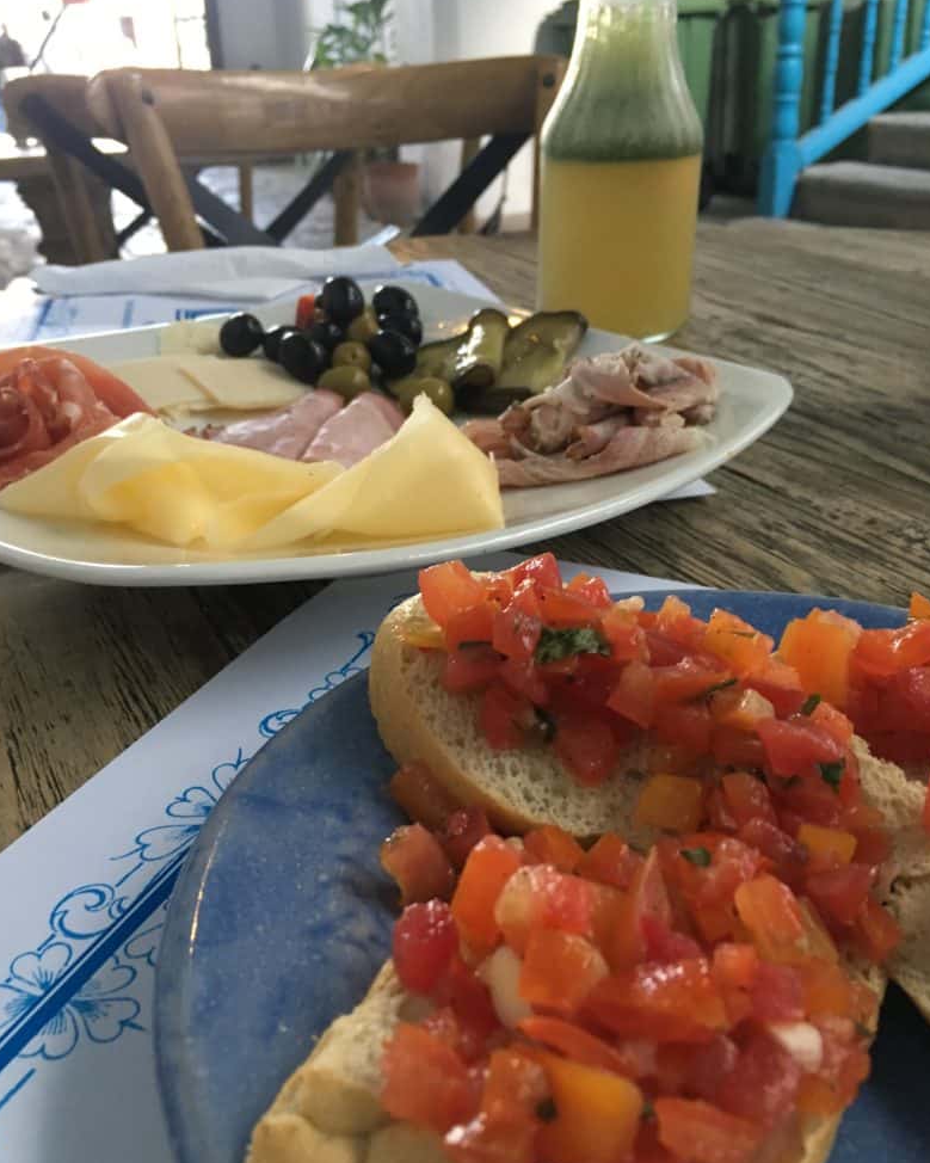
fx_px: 1067
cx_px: 467
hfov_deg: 47.1
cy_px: 602
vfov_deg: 57.2
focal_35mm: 31
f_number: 2.2
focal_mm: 4.15
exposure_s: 1/30
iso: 125
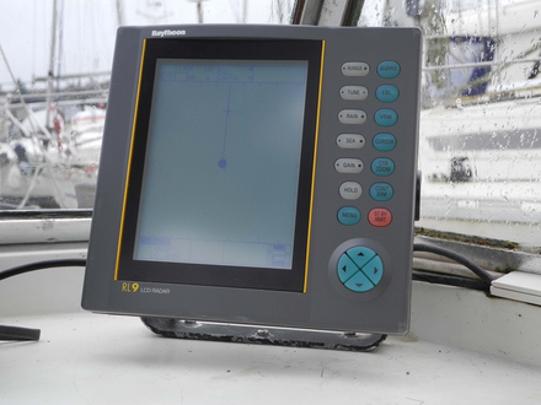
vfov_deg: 29.1
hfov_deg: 38.2
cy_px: 202
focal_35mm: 50
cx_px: 270
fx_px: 781
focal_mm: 10.7
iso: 100
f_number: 3.5
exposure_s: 1/85.8
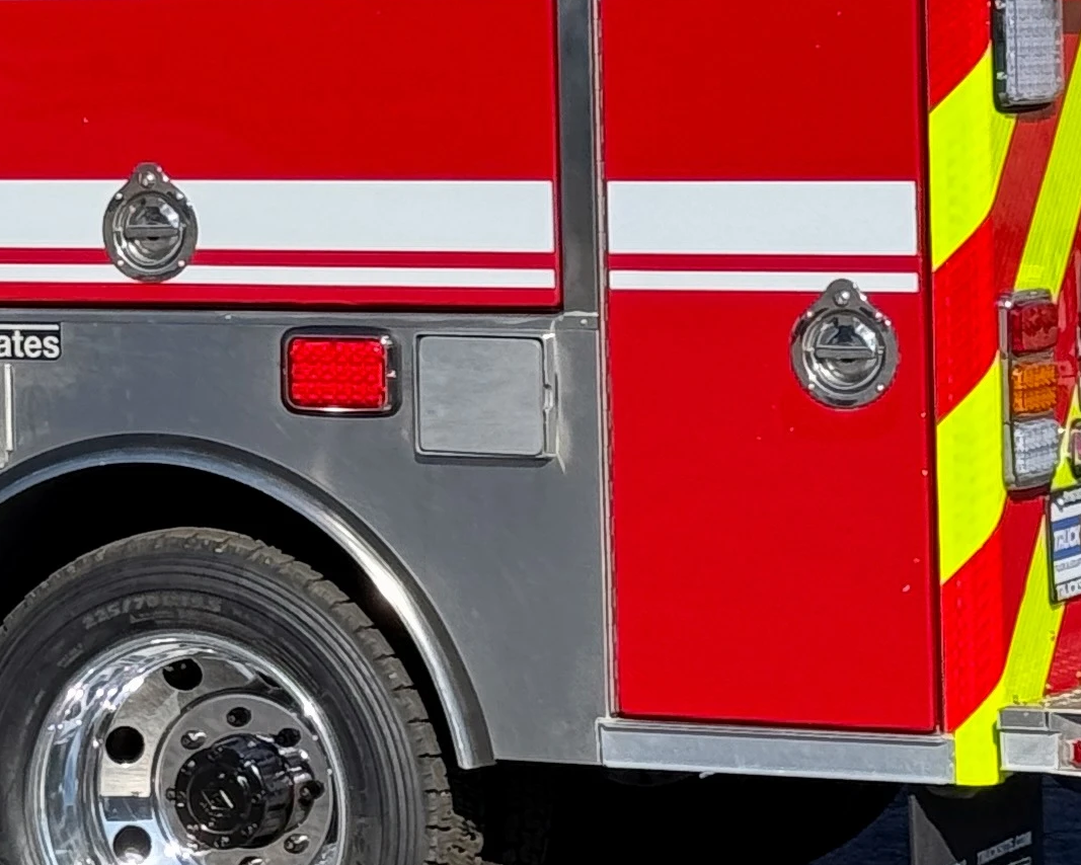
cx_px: -138
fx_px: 5664
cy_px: -133
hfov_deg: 10.8
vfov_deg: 8.7
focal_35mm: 177
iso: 100
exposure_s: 1/4587
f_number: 1.78
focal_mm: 6.76
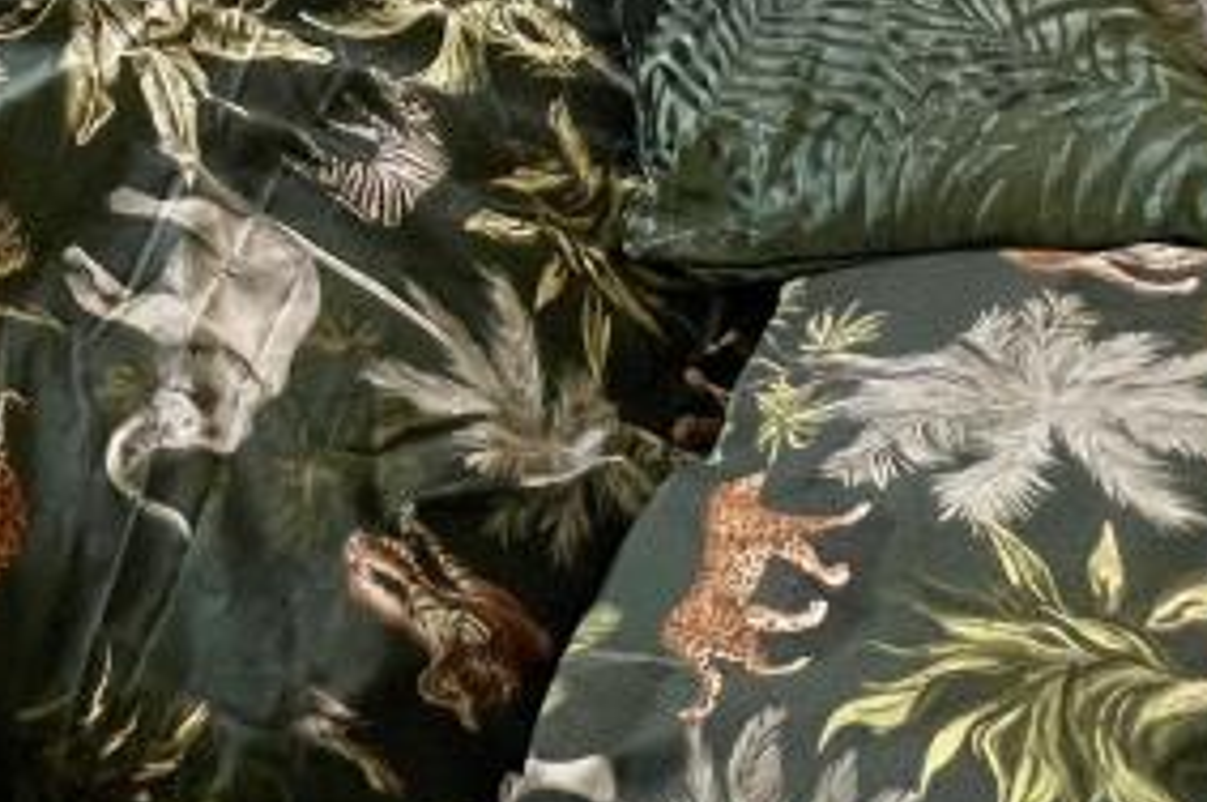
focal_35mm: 49
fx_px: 1641
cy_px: -640
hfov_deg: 34.2
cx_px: -162
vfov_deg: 20.0
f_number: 1.8
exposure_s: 1/100
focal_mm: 1.57
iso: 160
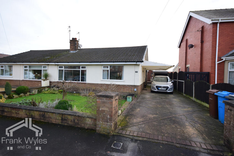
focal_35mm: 20
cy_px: 78
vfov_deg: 63.2
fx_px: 127
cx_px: 117
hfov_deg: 85.4
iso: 1250
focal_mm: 13
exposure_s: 1/640
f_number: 9
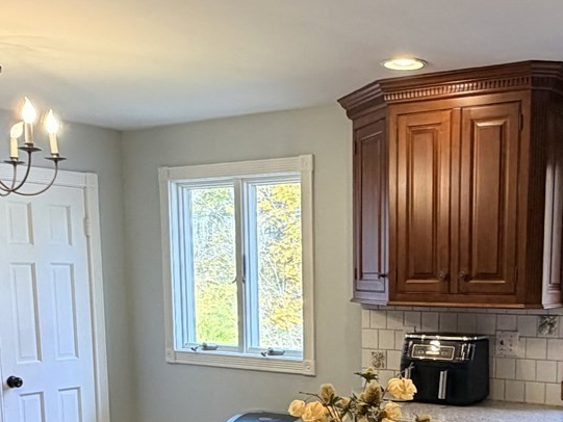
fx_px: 862
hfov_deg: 35.6
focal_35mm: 53
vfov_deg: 26.2
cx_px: 402
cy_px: 417
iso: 200
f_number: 2.2
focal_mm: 2.22
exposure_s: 1/60
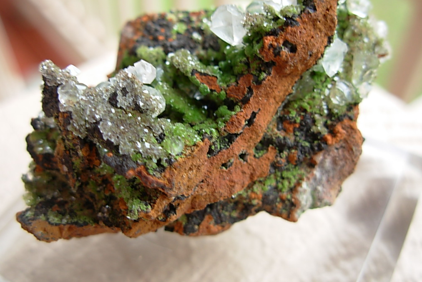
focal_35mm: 40
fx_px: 469
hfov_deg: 48.5
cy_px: 127
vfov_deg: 33.4
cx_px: 211
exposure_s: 1/16
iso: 50
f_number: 2.9
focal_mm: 6.3
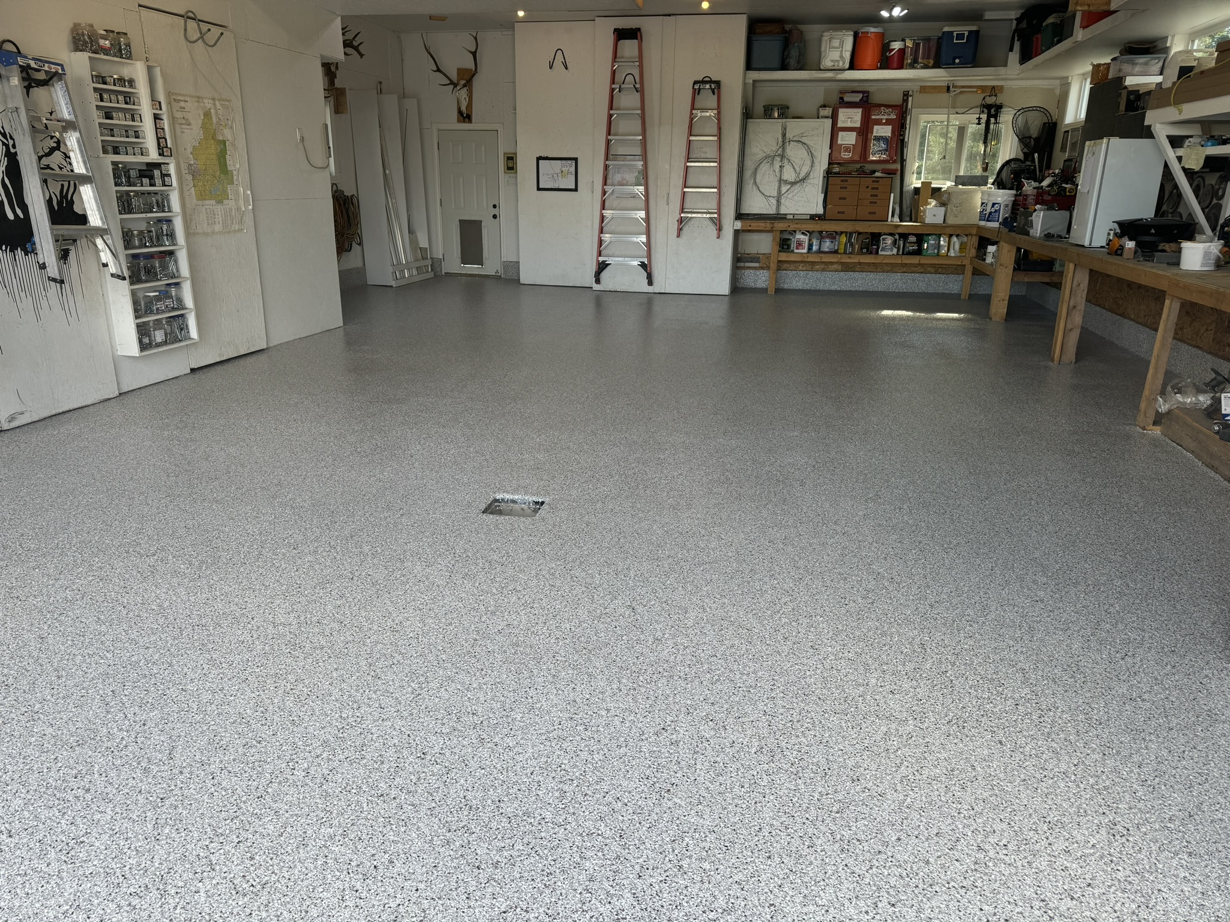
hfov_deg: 71.6
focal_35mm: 24
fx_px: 853
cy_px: 461
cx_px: 615
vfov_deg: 56.8
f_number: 1.78
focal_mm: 6.76
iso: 80
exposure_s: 1/321
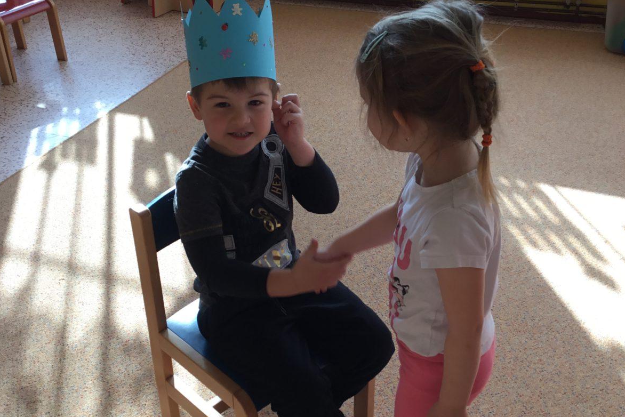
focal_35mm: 44
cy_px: 221
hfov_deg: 44.5
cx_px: 309
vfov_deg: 30.5
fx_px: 764
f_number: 2.4
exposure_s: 1/100
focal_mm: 3.3
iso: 25
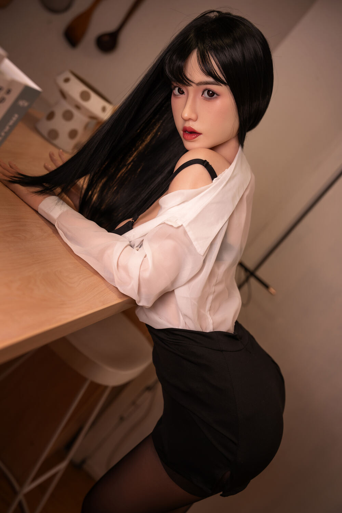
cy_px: 256
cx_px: 171
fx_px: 712
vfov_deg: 39.6
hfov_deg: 27.0
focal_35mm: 50
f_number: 2.8
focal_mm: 50
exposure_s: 1/40
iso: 50
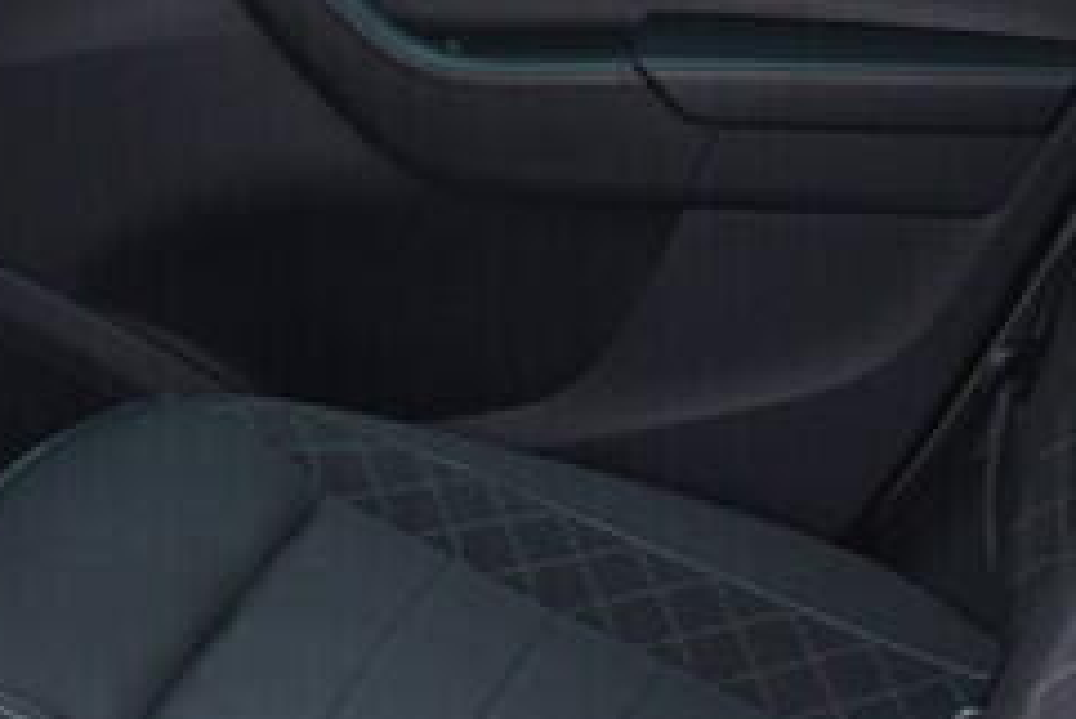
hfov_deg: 13.1
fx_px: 4576
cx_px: -138
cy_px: 418
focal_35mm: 153
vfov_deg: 9.0
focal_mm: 24
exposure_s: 1/40
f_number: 2.8
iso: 400
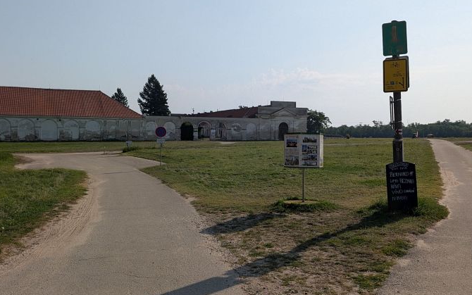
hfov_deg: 51.5
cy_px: 136
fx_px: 489
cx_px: 248
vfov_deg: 33.6
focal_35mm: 38
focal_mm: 6.9
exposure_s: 1/2445
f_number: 1.68
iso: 22
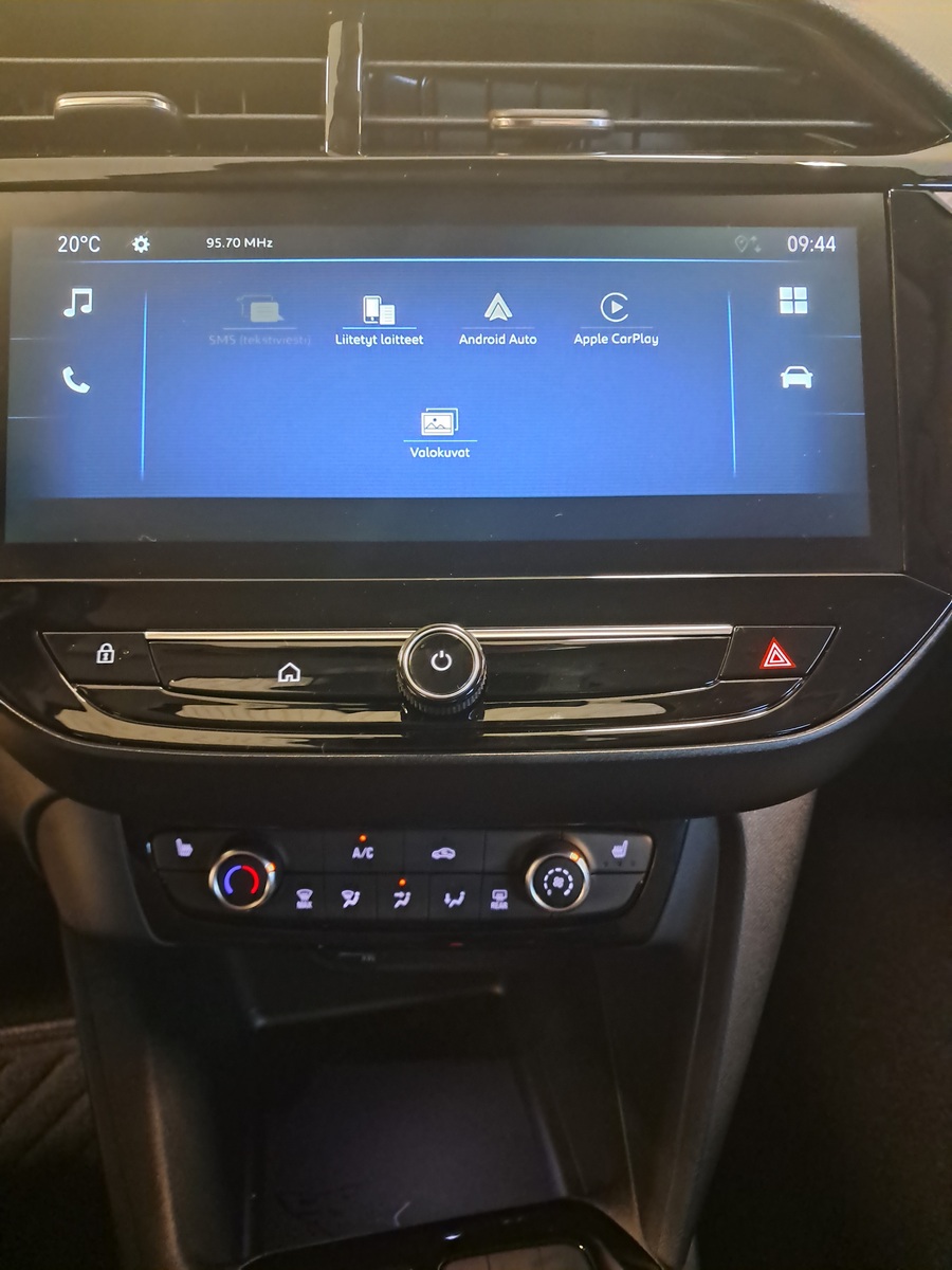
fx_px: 990
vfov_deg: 65.3
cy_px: 635
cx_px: 476
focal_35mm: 27
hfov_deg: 51.4
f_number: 1.8
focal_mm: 4
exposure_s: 1/20
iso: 1250
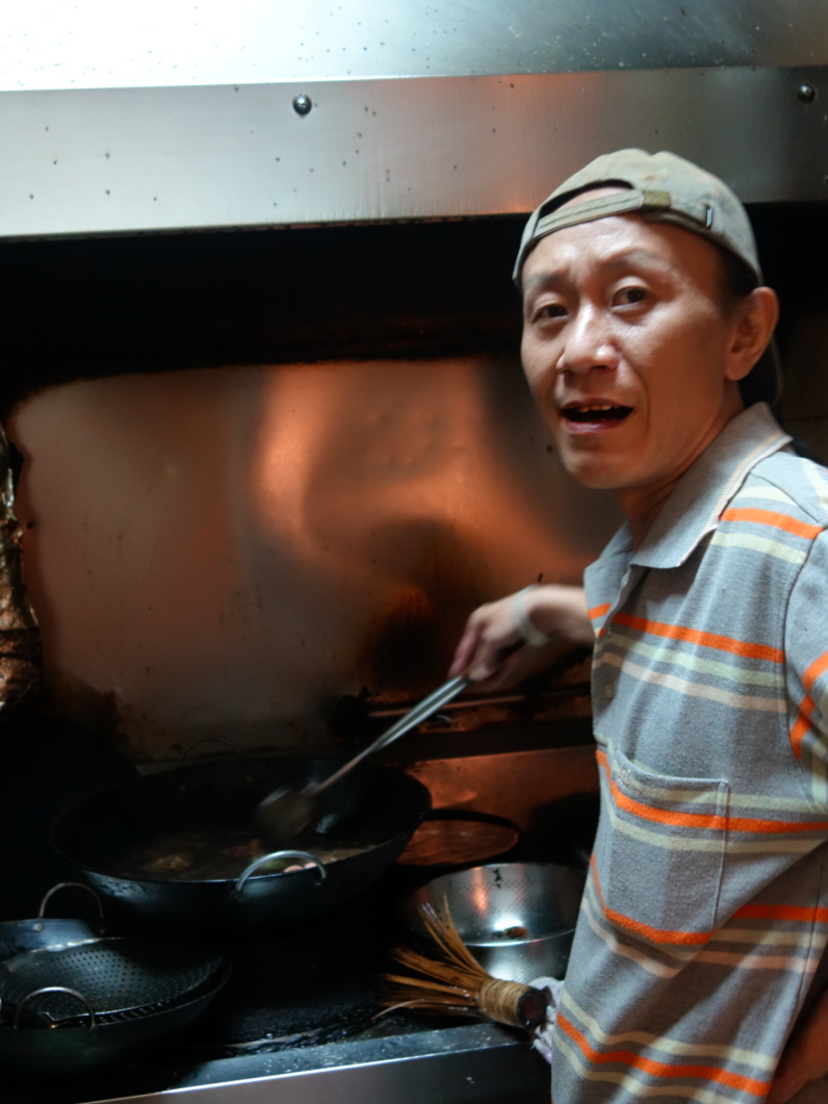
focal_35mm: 38
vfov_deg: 49.0
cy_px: 559
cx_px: 357
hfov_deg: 37.7
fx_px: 1212
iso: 640
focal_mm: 10.42
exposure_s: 1/30
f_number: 2
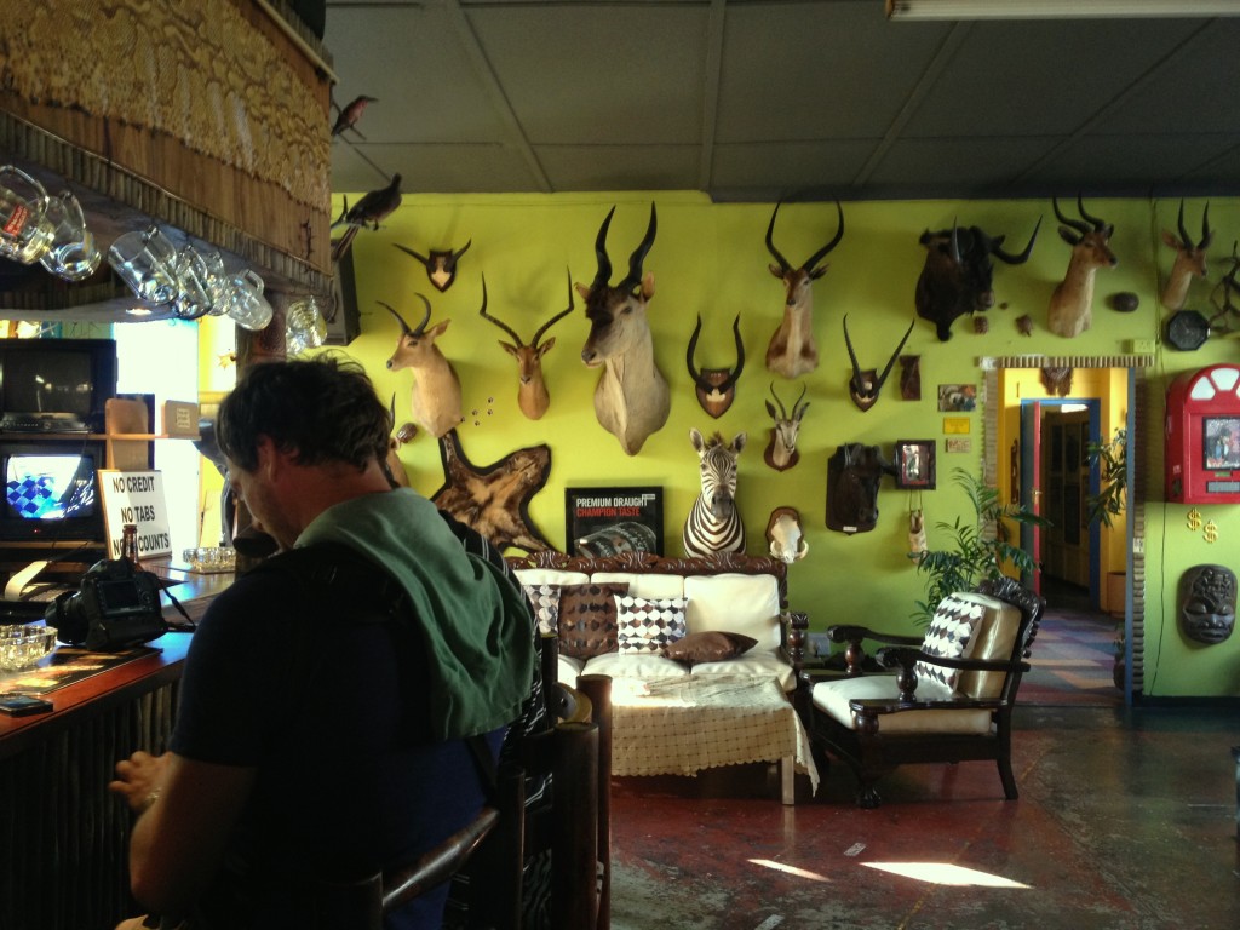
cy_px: 465
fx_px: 1254
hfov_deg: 52.6
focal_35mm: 35
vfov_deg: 40.7
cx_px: 620
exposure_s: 1/20
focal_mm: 4.28
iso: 125
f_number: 2.4
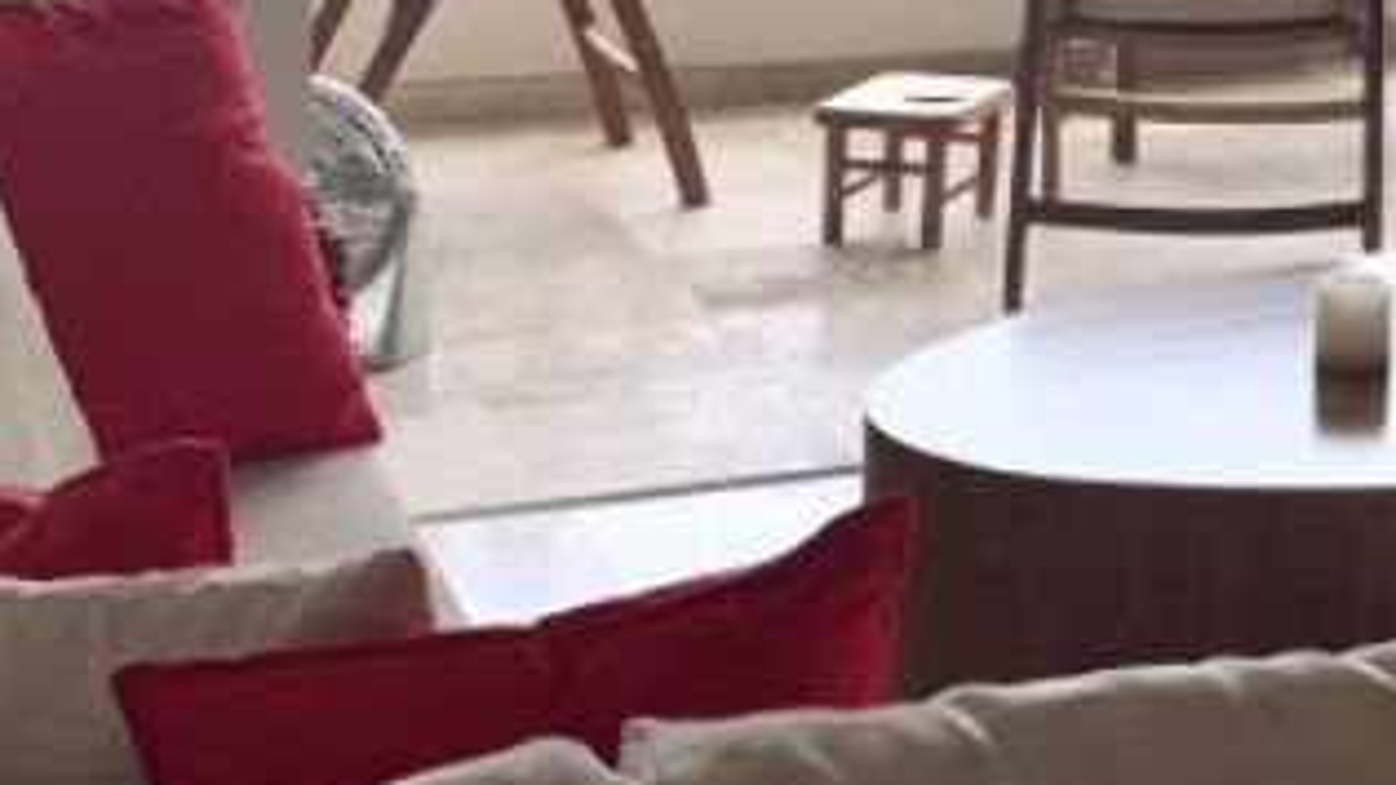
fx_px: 3553
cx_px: 1493
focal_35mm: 96
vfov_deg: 12.0
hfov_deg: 21.2
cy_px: -426
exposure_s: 1/211
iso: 25
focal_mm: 4.25
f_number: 1.8
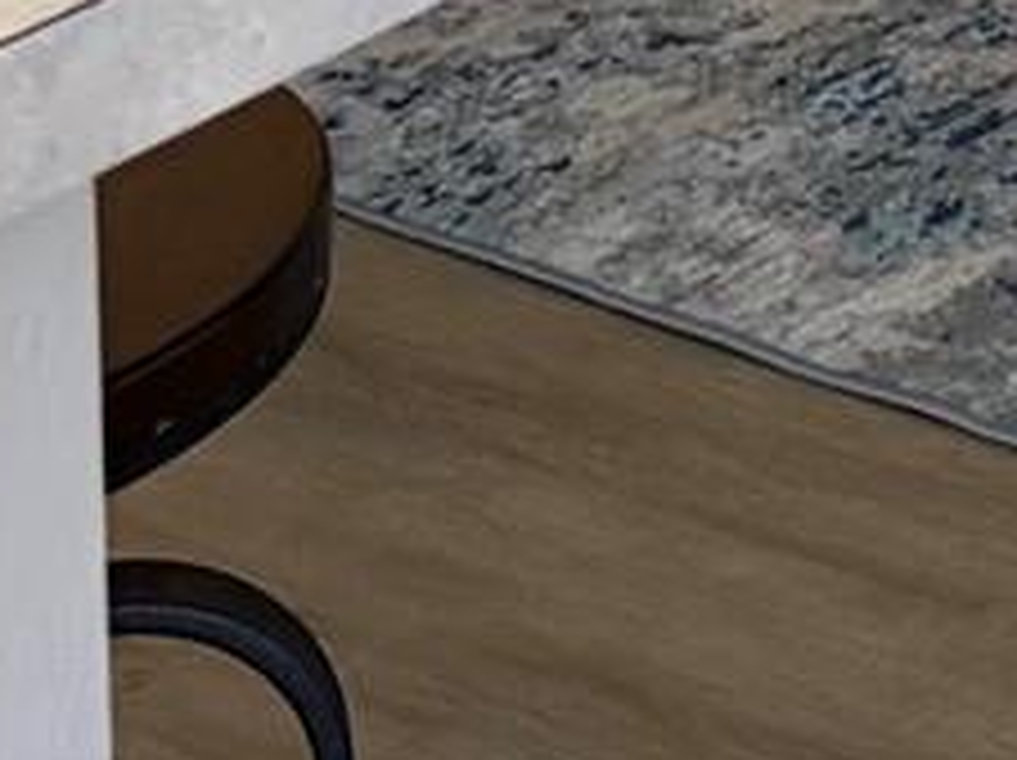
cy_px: -1916
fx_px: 4989
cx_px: 2174
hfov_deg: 10.5
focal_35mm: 170
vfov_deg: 7.2
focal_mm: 6.76
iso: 250
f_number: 1.78
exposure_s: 1/60
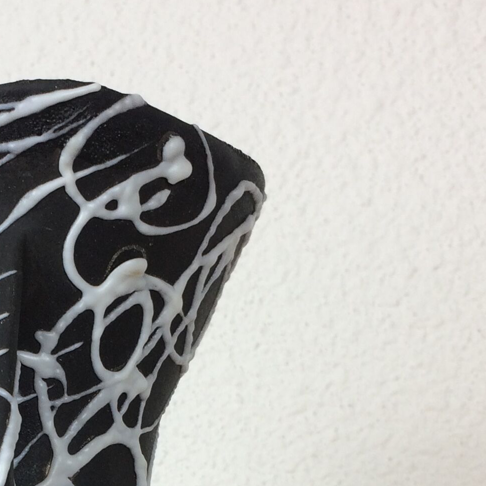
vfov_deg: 19.4
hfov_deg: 19.6
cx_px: 13
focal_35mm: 86
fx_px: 1366
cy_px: 530
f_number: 2.2
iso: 40
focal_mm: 4.15
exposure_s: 1/50
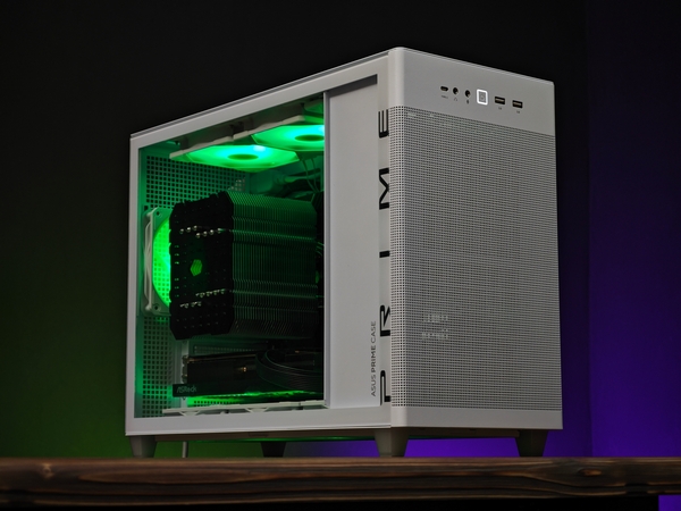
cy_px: 256
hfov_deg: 26.0
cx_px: 340
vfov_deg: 19.6
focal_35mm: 75
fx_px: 1475
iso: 50
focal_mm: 12.28
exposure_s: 1/30
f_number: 1.8
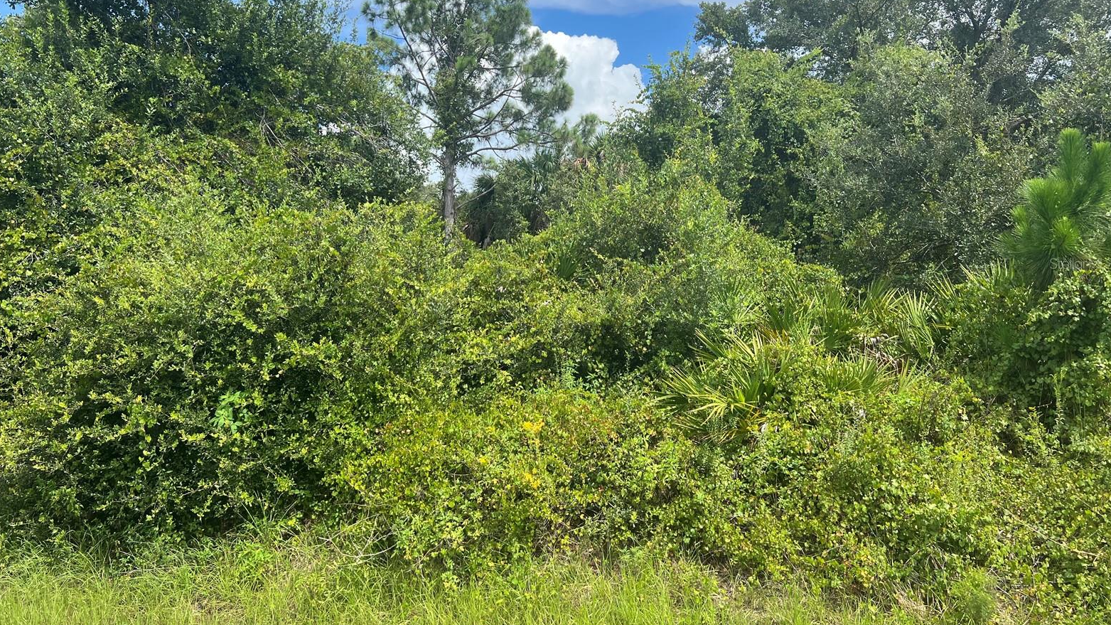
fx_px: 854
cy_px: 263
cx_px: 548
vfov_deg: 40.1
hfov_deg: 66.1
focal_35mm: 29
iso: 50
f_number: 1.5
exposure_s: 1/2045
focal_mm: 5.7
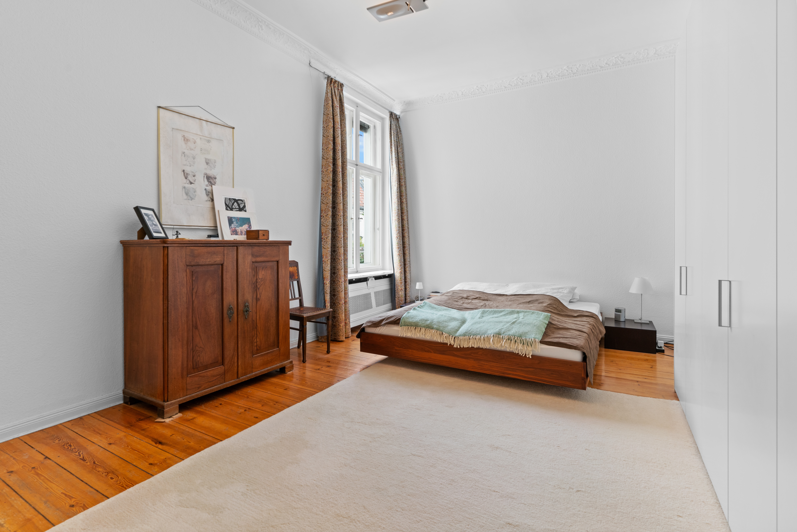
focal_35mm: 17
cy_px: 266
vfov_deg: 70.5
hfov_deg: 93.3
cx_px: 398
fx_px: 376
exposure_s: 1/6
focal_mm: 17
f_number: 8
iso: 500
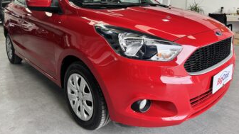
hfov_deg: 67.9
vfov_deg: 40.8
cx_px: 119
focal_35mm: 28
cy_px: 40
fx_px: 177
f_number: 1.78
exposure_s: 1/114
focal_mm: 6.76
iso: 200
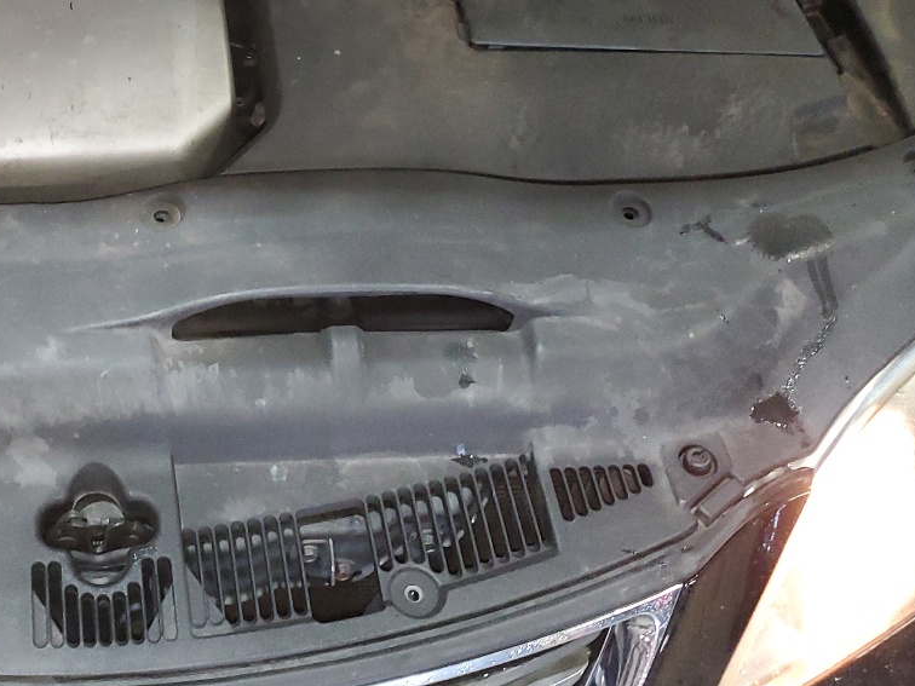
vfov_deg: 25.9
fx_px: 1454
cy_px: 106
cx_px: 81
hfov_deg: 33.0
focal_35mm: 55
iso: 292
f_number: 1.5
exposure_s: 1/30
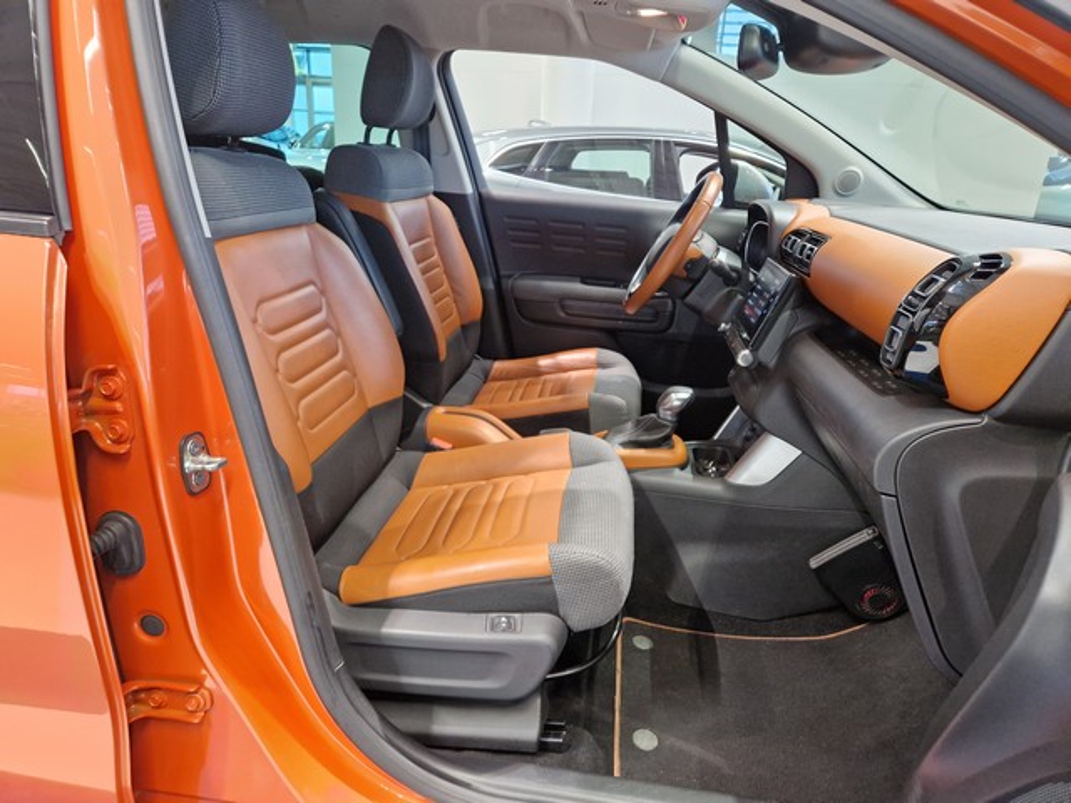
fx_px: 712
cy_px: 402
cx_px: 536
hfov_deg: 73.9
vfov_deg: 58.9
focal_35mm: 23
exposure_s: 1/100
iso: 640
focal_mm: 5.4
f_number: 1.8
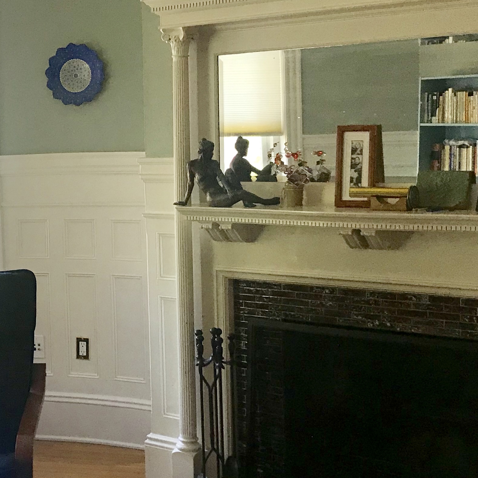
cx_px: 25
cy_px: 218
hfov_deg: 26.2
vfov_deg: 27.3
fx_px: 984
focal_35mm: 63
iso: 40
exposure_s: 1/30
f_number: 1.8
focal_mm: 3.99
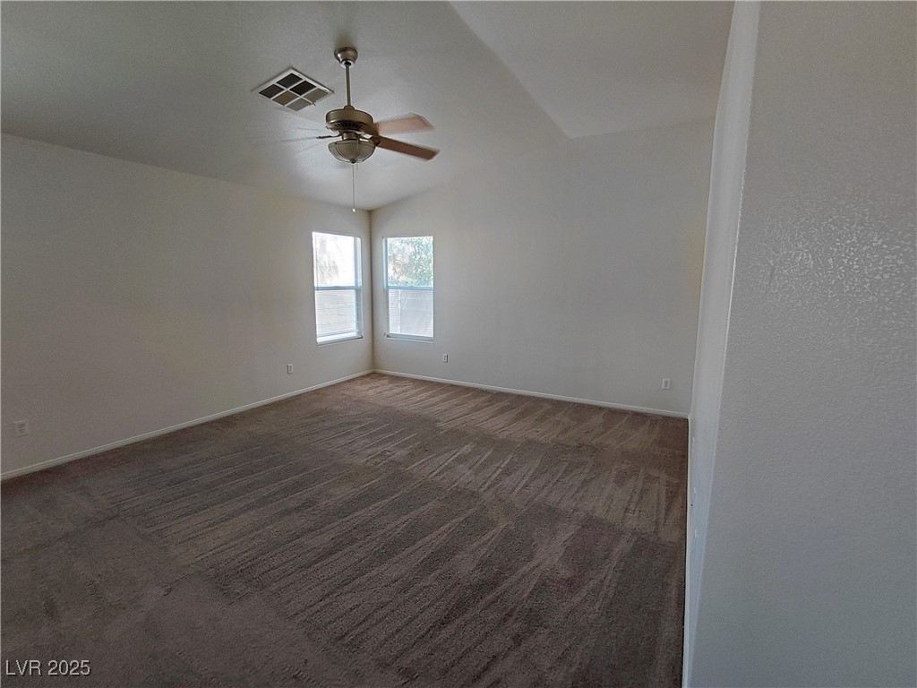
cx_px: 458
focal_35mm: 16
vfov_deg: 78.1
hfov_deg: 94.5
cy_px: 344
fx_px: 424
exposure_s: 1/60
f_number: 2.2
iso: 100
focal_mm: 1.64
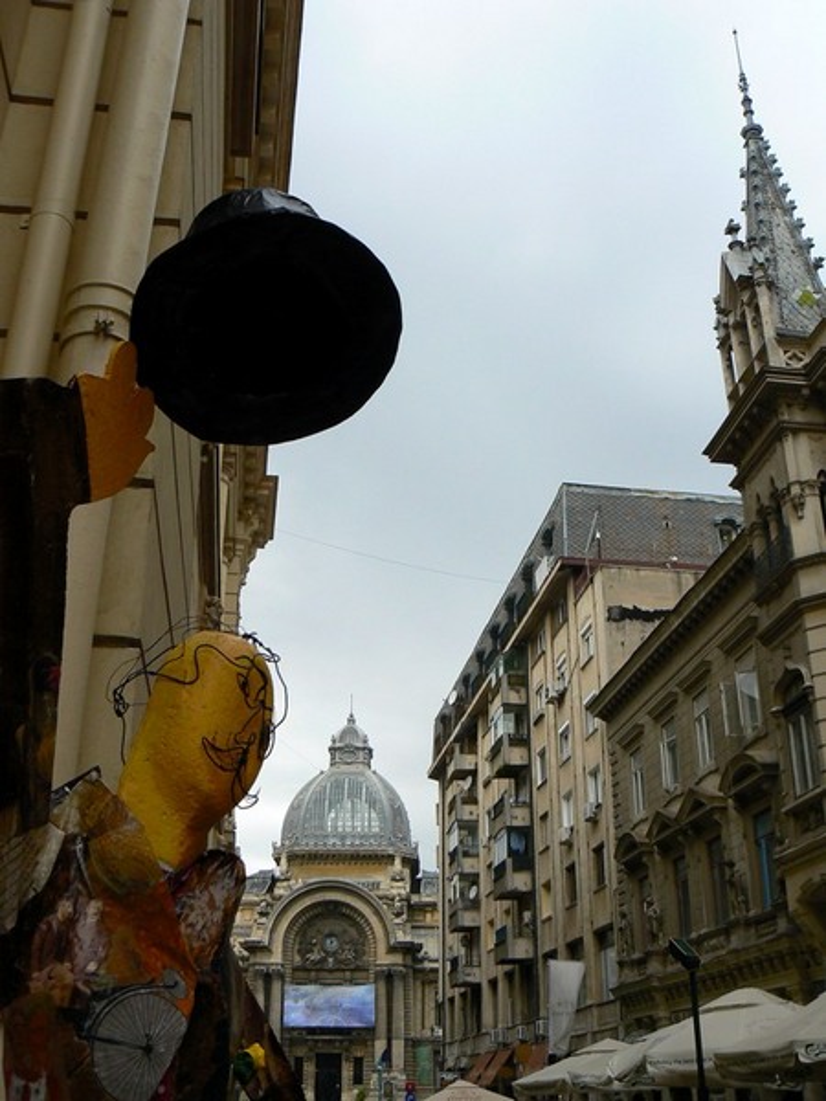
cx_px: 413
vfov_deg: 51.4
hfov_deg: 39.7
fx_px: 1145
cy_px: 550
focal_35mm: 36
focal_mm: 6
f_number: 5.6
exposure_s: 1/200
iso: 100
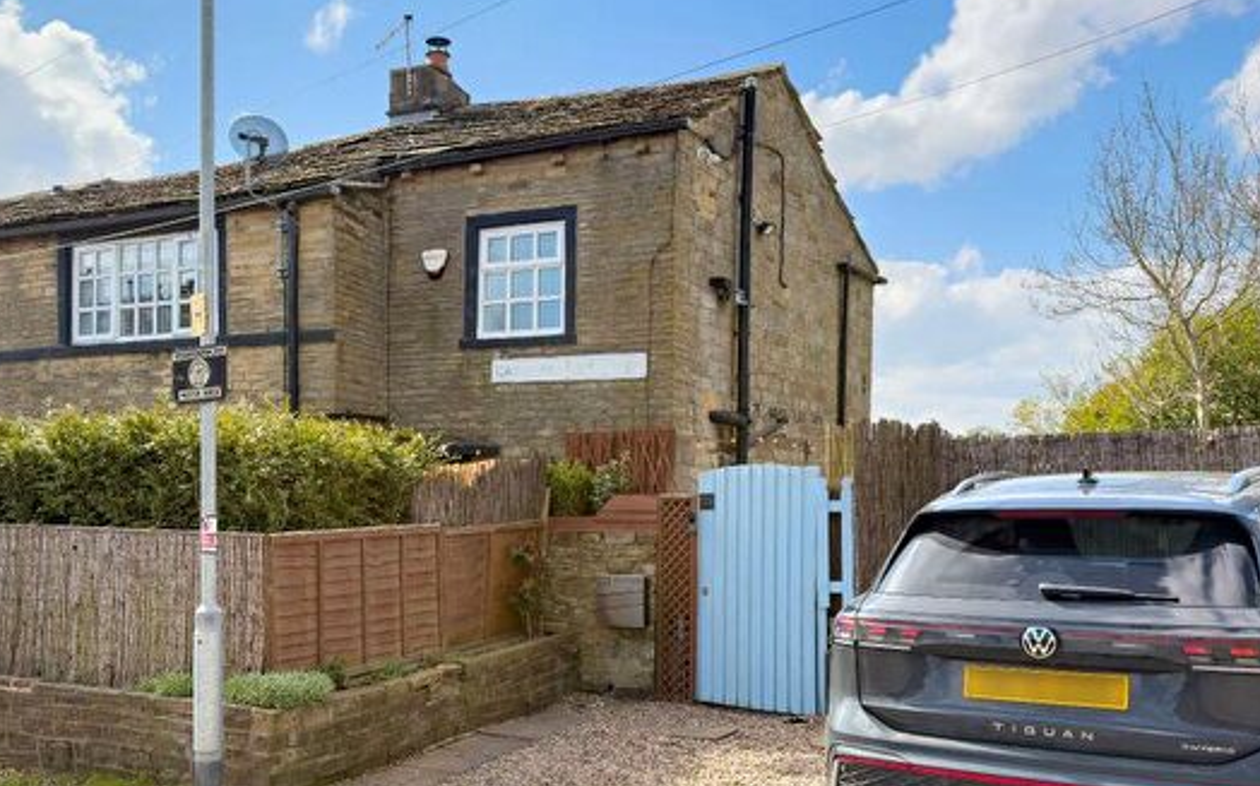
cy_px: 516
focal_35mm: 34
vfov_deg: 36.9
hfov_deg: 55.9
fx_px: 1167
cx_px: 457
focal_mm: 6.76
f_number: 1.8
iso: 80
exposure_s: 1/3500
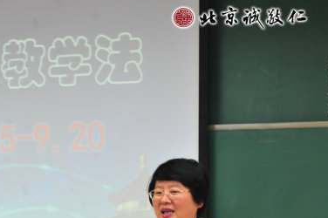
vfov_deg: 8.3
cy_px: 186
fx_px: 1502
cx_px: 39
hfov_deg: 12.4
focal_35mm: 165
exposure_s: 1/40
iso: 200
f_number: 3.2
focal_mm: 60
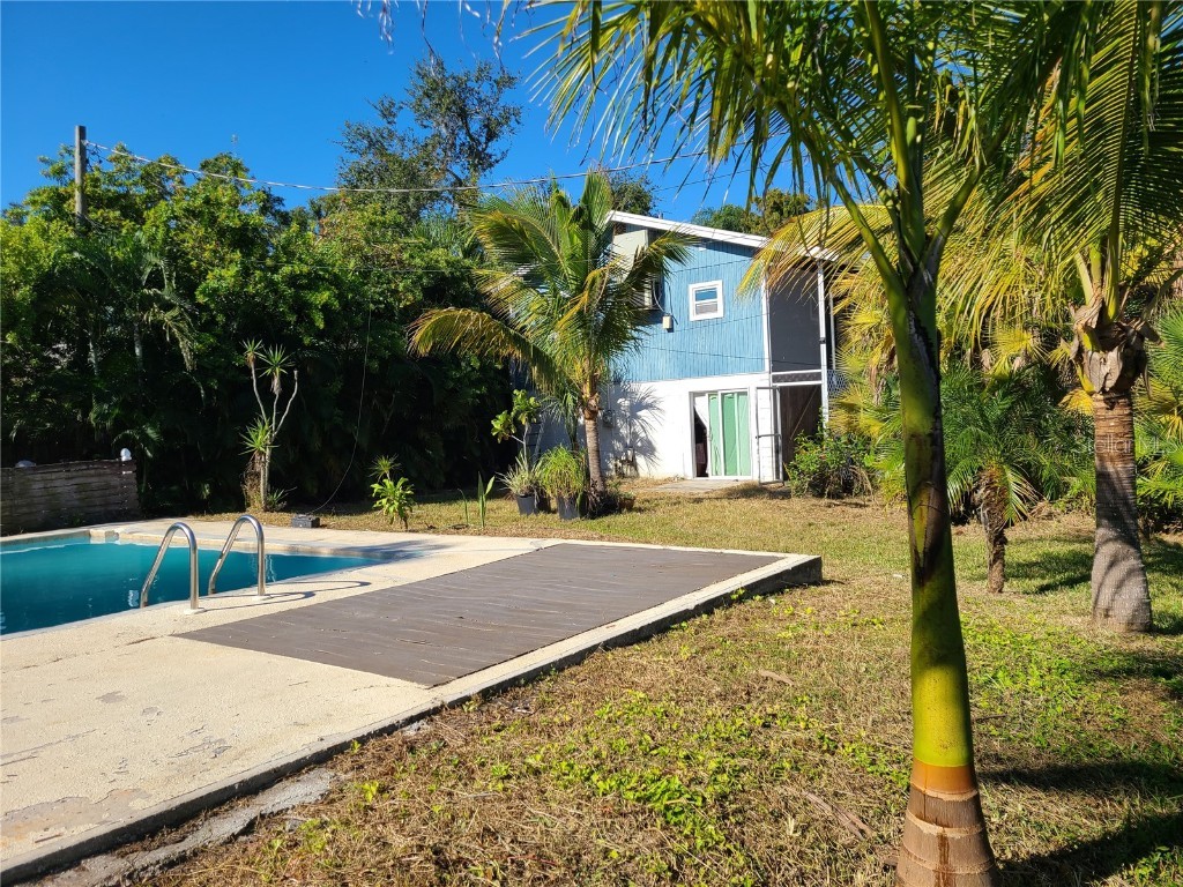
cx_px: 592
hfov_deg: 67.3
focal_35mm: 26
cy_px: 444
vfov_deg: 53.1
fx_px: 889
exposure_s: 1/2503
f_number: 1.8
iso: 40
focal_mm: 5.4
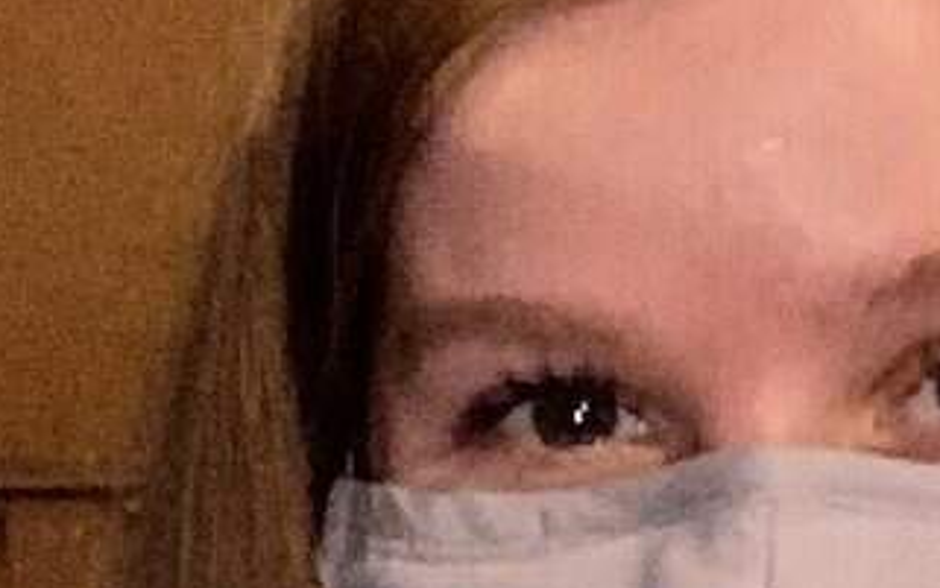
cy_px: 582
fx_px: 4870
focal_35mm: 190
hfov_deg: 11.0
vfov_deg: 6.9
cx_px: 170
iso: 250
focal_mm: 2.71
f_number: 2.2
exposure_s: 1/16
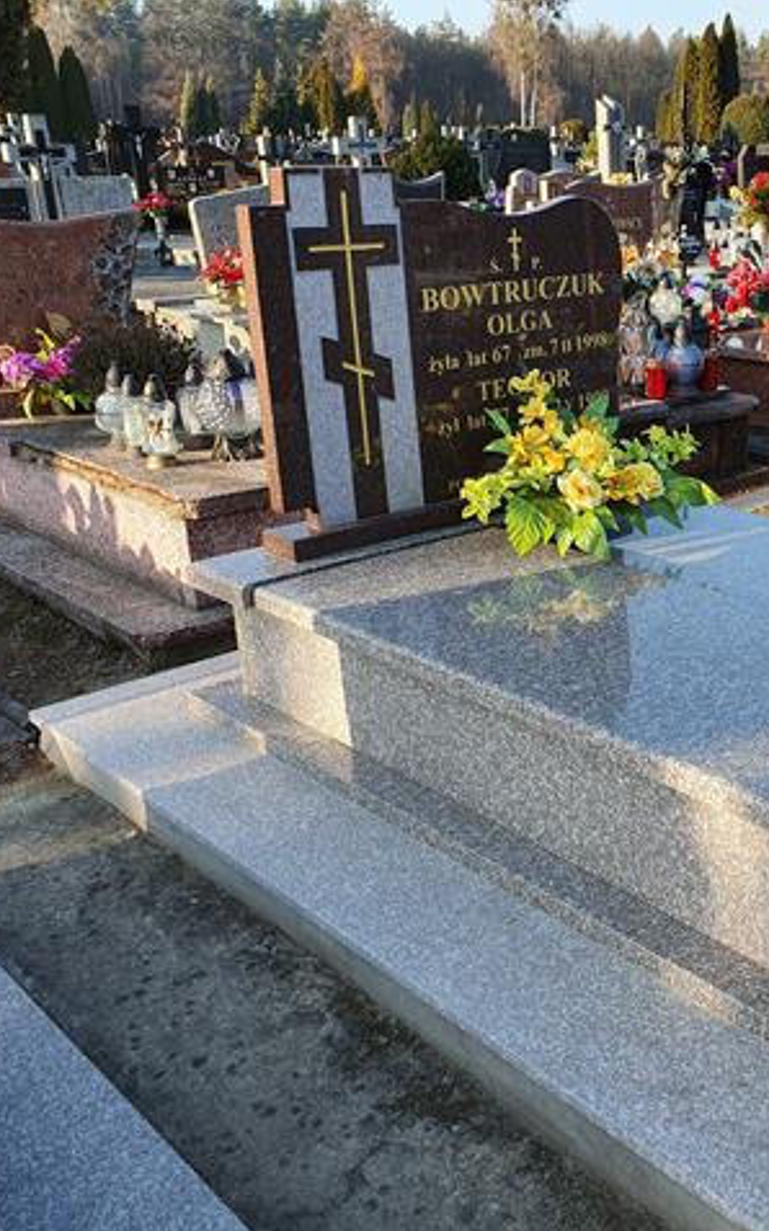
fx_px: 1241
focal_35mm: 37
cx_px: 710
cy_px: 617
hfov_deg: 32.5
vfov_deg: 52.8
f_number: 2.4
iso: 50
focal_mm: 4.32
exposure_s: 1/382
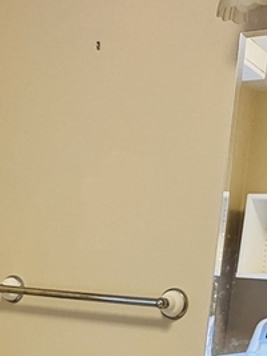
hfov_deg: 19.5
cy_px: 377
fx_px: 770
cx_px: 61
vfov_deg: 24.5
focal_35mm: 75
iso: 320
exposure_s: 1/60
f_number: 1.5
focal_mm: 5.7
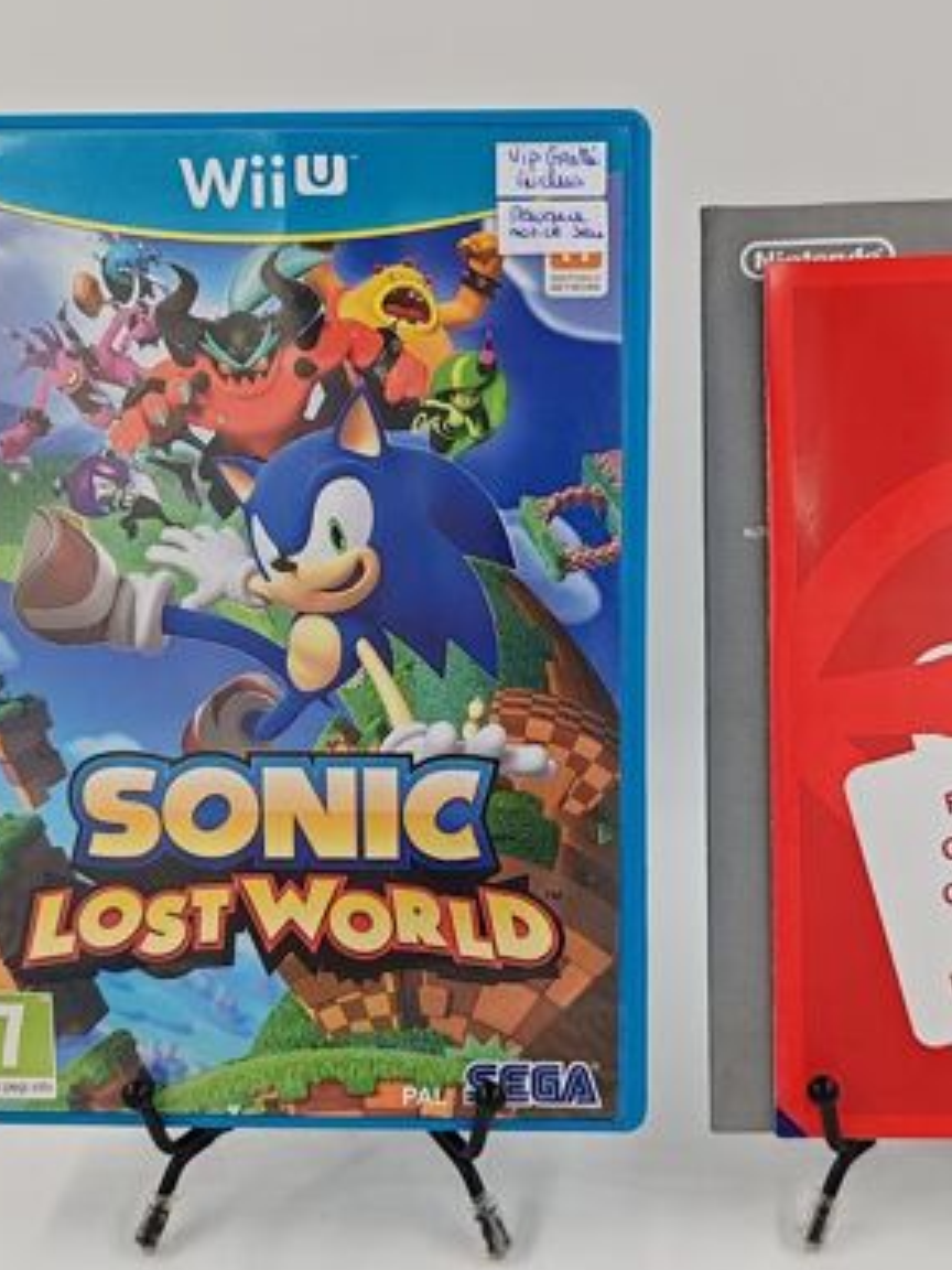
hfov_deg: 32.1
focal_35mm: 45
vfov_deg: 41.9
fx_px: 1650
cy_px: 741
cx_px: 585
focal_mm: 6.12
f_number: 1.9
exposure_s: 1/120
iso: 500
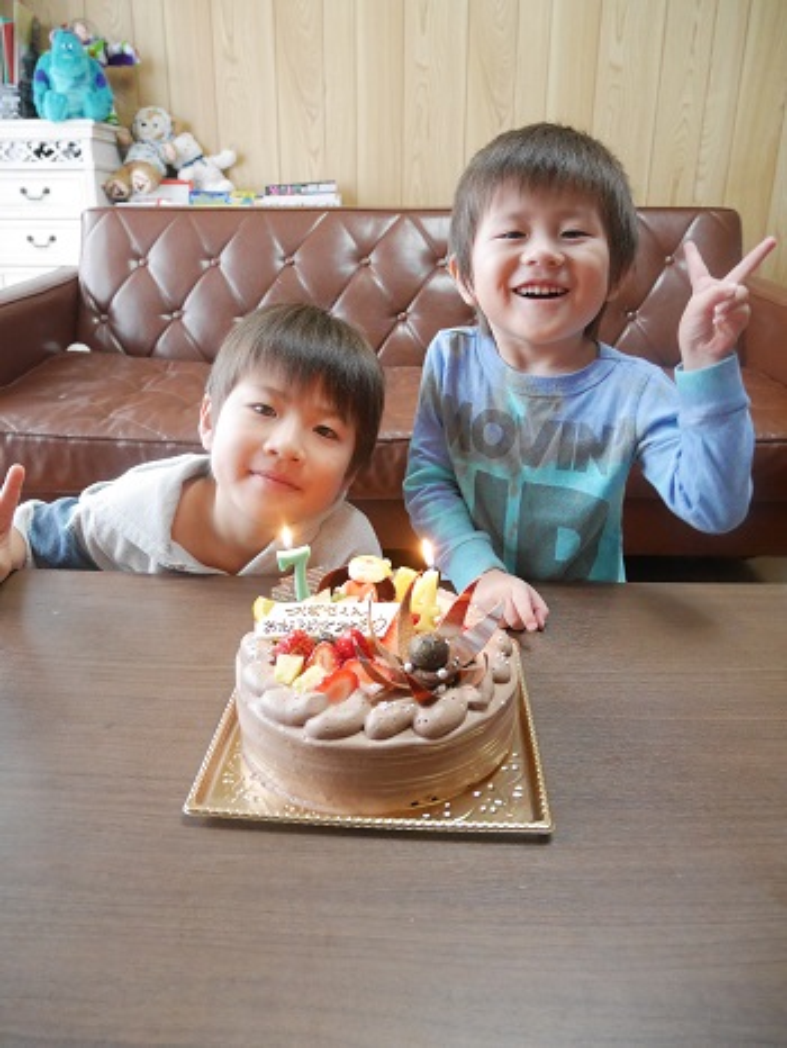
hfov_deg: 56.9
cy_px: 524
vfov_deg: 71.6
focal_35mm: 24
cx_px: 394
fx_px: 727
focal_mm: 12
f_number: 3.5
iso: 3200
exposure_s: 1/100
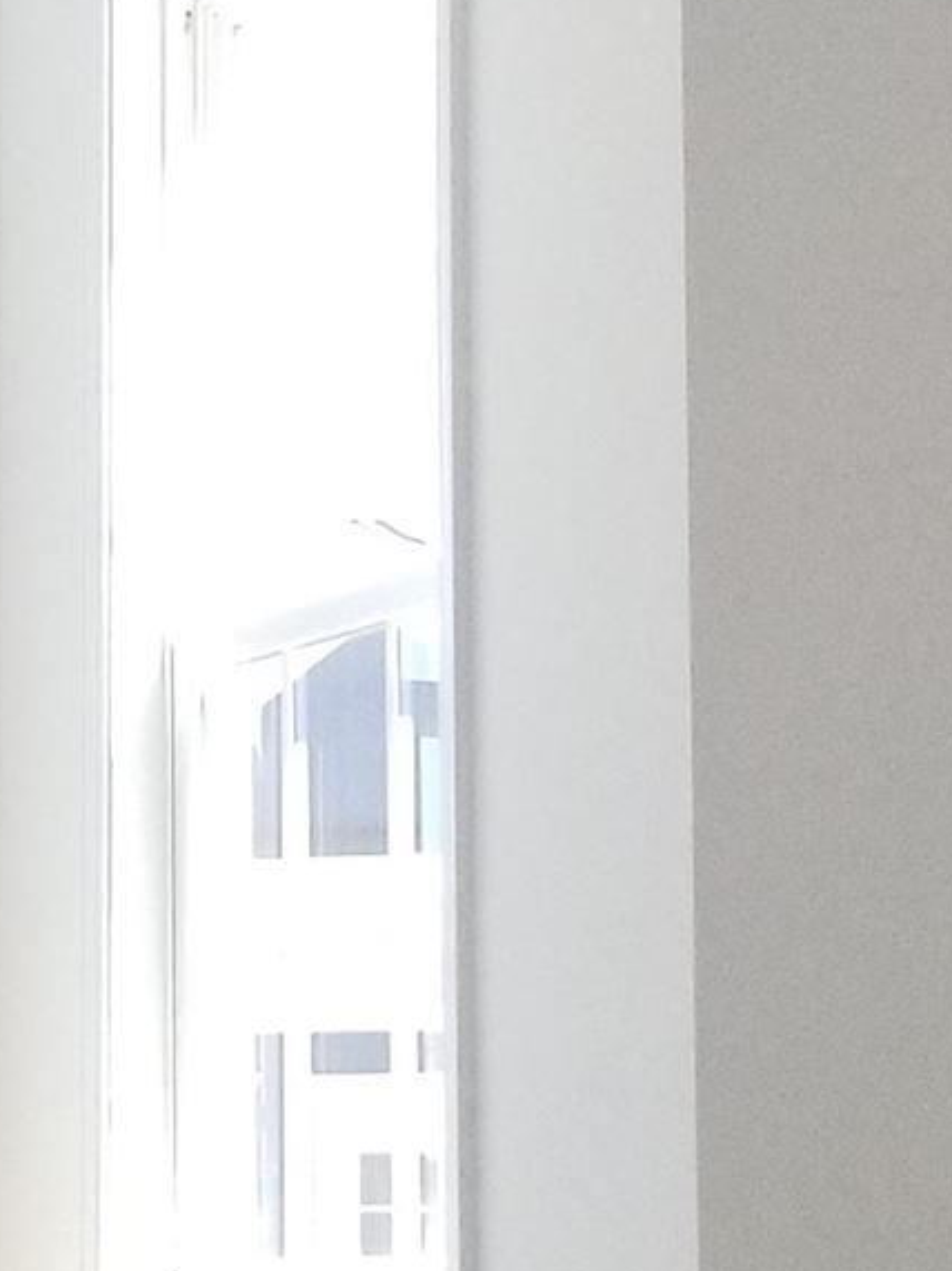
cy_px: 430
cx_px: 73
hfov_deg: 10.5
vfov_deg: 14.1
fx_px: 5136
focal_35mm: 140
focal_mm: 4.25
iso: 320
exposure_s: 1/1000
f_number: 1.7
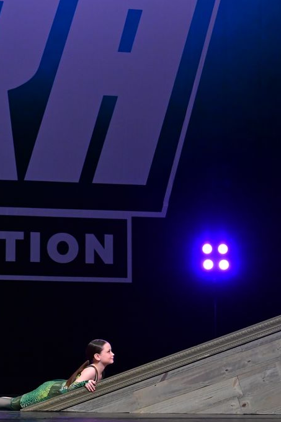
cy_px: 211
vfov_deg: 17.2
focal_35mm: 119
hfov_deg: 11.5
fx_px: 1394
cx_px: 212
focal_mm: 53
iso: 2500
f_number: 4
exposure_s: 1/800
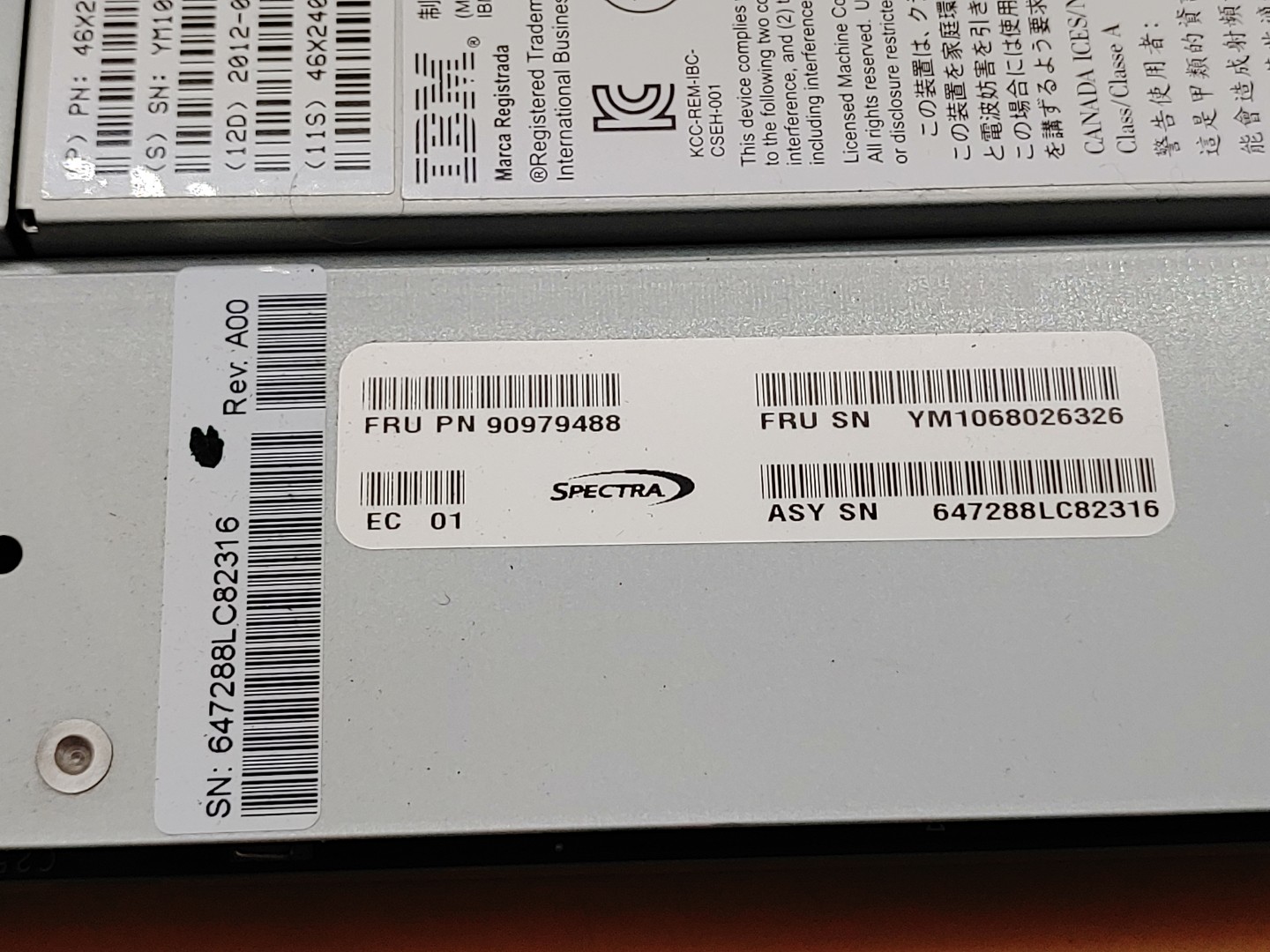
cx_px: 635
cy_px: 476
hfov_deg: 31.2
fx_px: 2275
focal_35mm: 62
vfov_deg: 23.7
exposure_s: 1/225
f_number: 1.8
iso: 50
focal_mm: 4.36
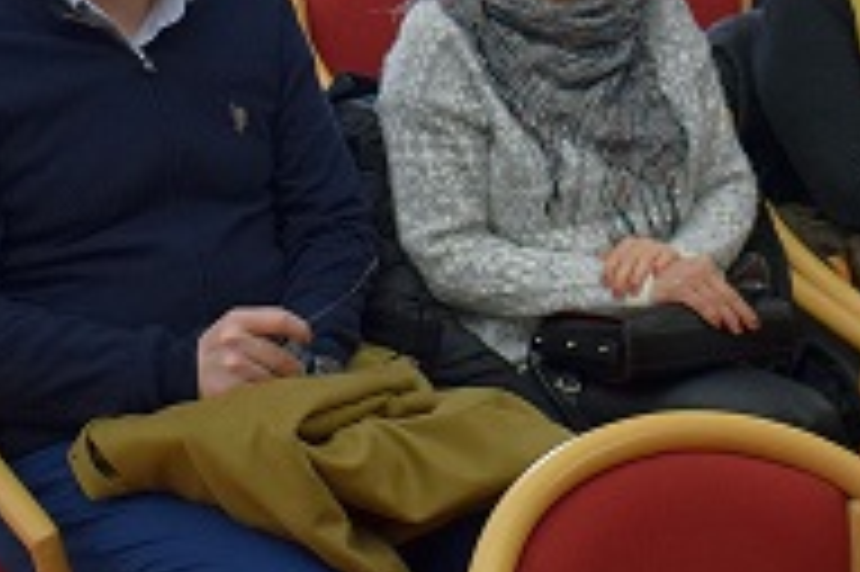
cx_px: 563
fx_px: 2196
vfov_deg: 14.7
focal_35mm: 92
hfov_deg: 22.1
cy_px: 63
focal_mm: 26
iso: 800
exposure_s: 1/60
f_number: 4
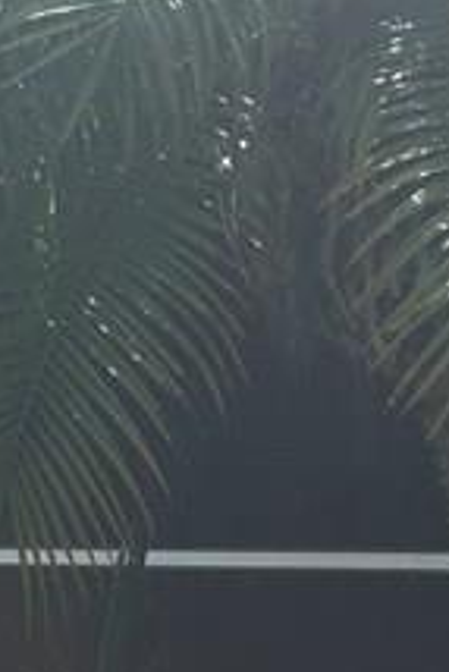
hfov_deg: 8.2
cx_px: -885
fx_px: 2689
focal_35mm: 144
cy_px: 641
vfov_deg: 14.1
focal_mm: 4.15
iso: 25
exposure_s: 1/1637
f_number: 2.2
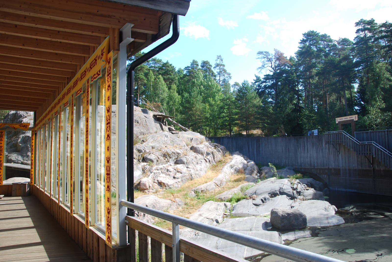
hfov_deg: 67.3
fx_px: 294
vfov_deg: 48.0
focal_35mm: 27
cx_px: 196
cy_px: 131
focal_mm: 18
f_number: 6.3
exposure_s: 1/160
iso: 100
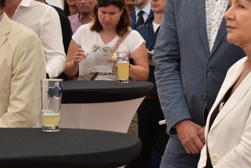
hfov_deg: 13.8
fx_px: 1018
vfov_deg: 9.4
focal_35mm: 146
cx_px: 264
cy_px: 22
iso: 100
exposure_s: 1/100
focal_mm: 46
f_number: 5.3
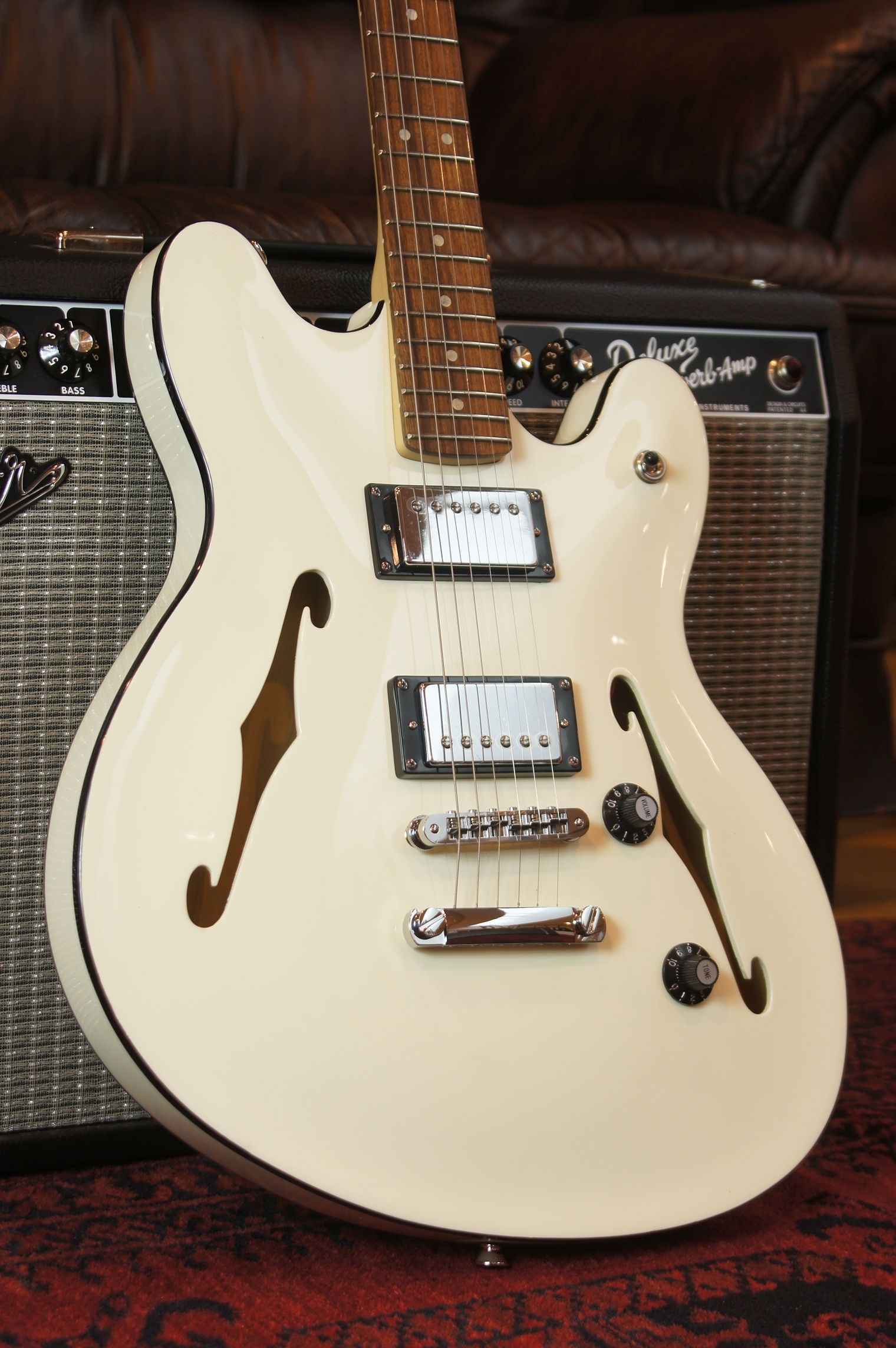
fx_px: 3087
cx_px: 448
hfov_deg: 16.5
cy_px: 674
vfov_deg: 24.6
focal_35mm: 82
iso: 100
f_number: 5
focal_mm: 55
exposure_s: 1/13
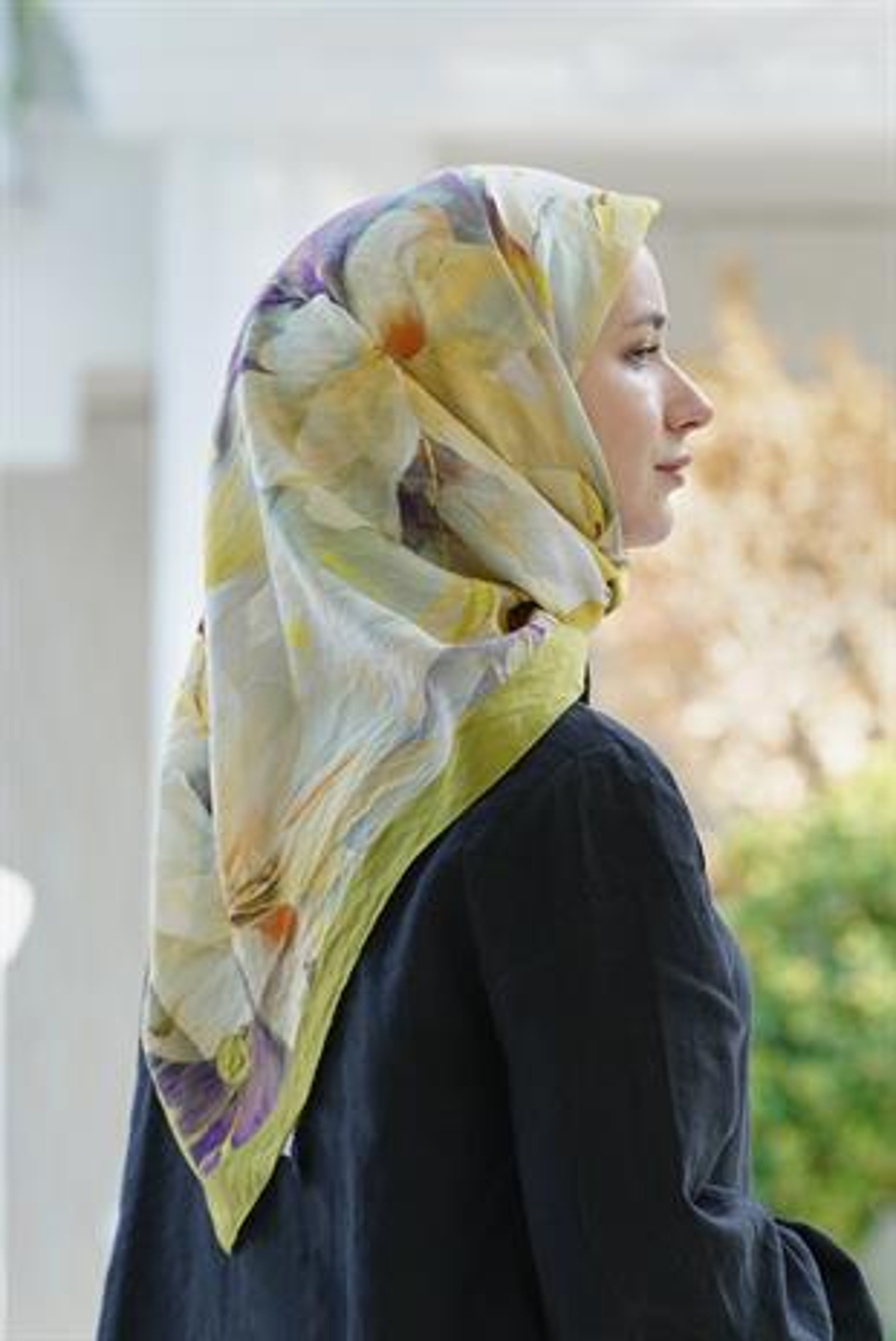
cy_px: 670
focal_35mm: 125
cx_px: 448
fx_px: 4659
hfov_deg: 11.0
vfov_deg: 16.4
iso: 500
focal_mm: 125
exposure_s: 1/125
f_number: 5
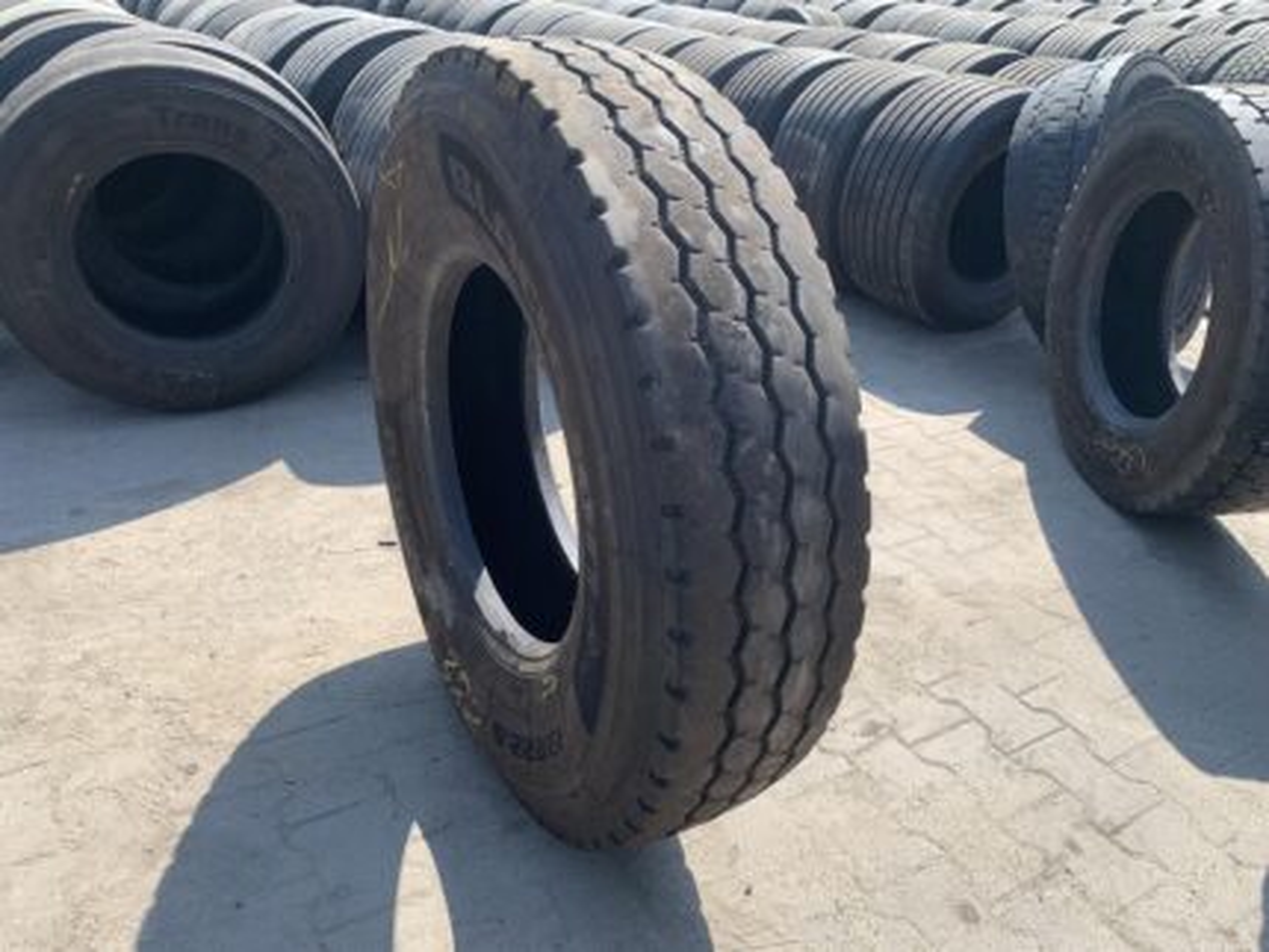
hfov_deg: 67.3
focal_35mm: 26
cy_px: 476
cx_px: 634
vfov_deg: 53.1
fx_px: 954
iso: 25
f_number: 1.8
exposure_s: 1/911
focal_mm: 4.25
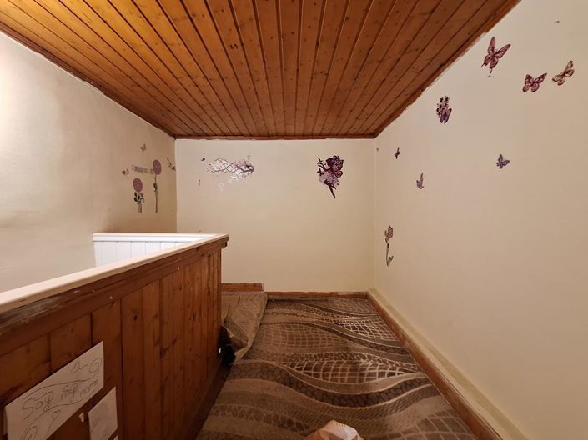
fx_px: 221
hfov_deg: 106.2
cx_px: 294
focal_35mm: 13
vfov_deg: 89.9
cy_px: 220
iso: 200
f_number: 2.2
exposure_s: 1/25
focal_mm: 1.74
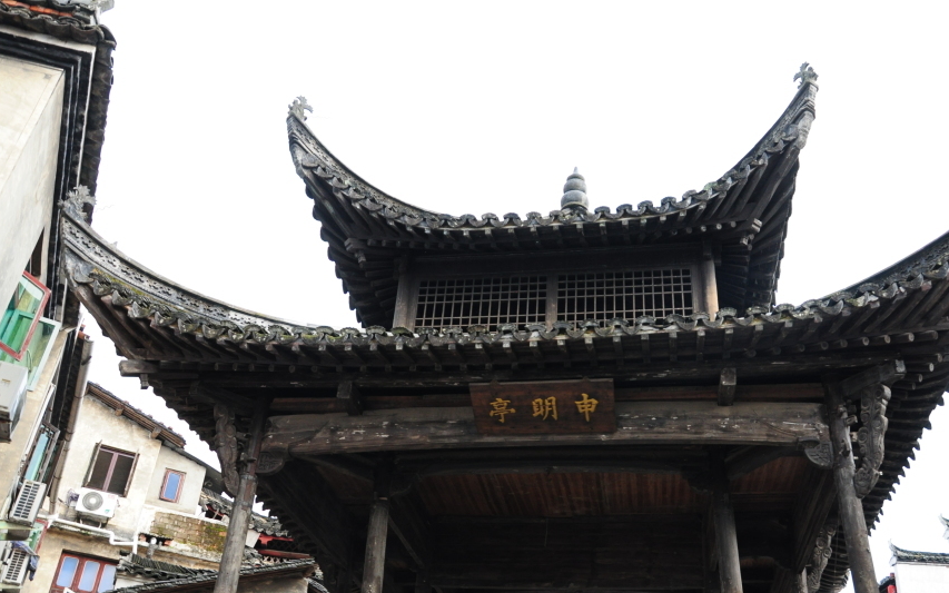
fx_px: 853
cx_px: 553
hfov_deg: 57.8
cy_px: 348
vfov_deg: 38.2
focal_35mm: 33
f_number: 5
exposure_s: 1/500
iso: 800
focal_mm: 18
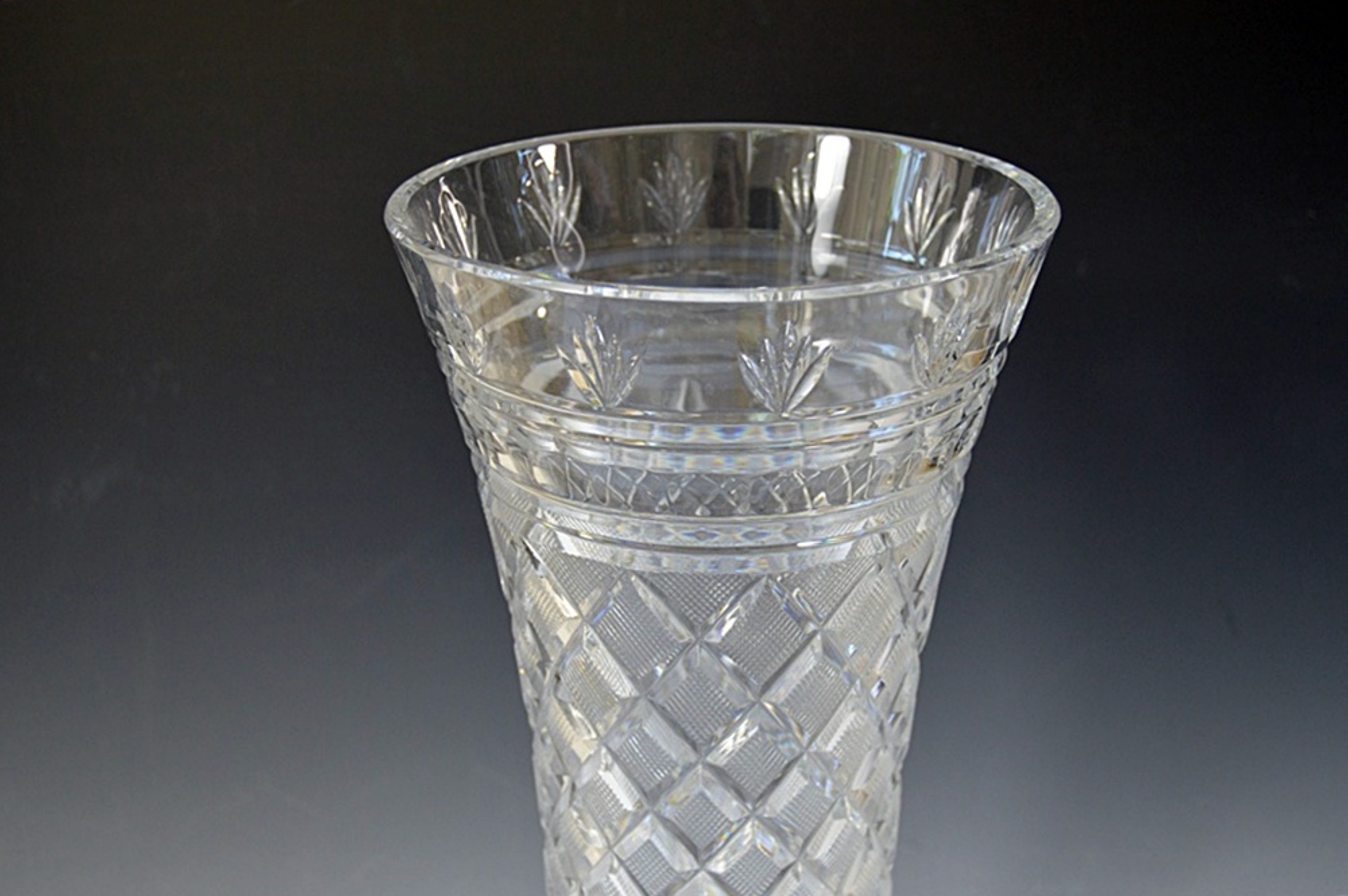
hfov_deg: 43.6
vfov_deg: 29.8
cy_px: 448
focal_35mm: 45
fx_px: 1684
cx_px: 674
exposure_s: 1/60
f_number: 4.2
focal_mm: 30
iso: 400
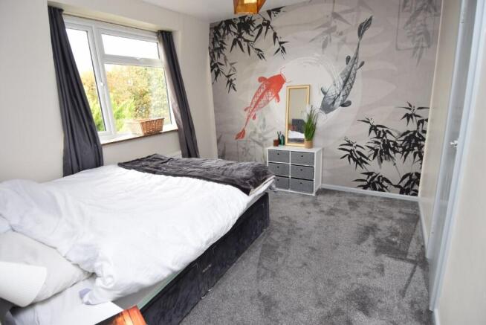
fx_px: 243
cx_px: 243
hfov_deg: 90.0
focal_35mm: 18
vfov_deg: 67.5
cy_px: 162
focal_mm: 12
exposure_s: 1/80
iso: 400
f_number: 4.5
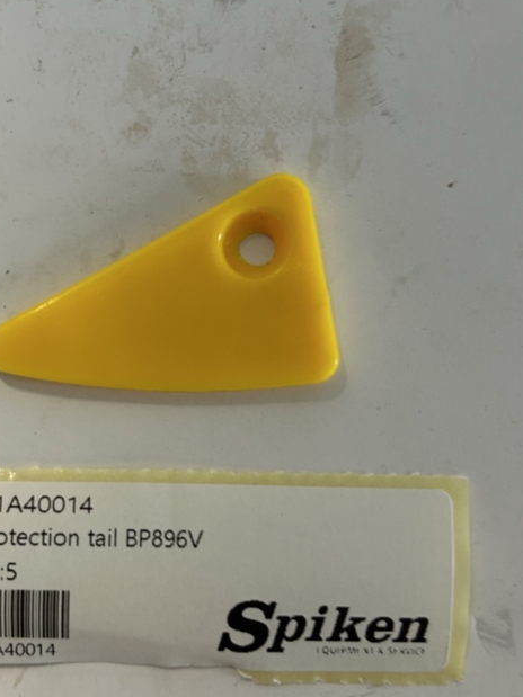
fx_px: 867
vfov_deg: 43.7
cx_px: 151
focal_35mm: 43
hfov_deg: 33.1
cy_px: 400
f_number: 1.5
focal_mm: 5.7
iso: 100
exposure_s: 1/50
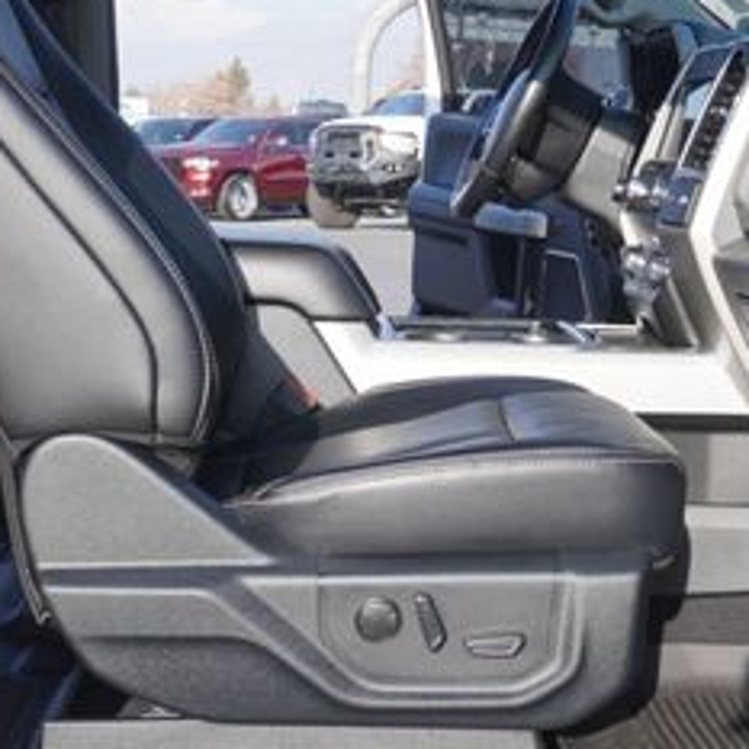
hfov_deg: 24.6
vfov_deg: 24.7
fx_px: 1714
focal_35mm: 70
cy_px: 357
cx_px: 473
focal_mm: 20
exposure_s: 1/160
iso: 100
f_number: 6.3
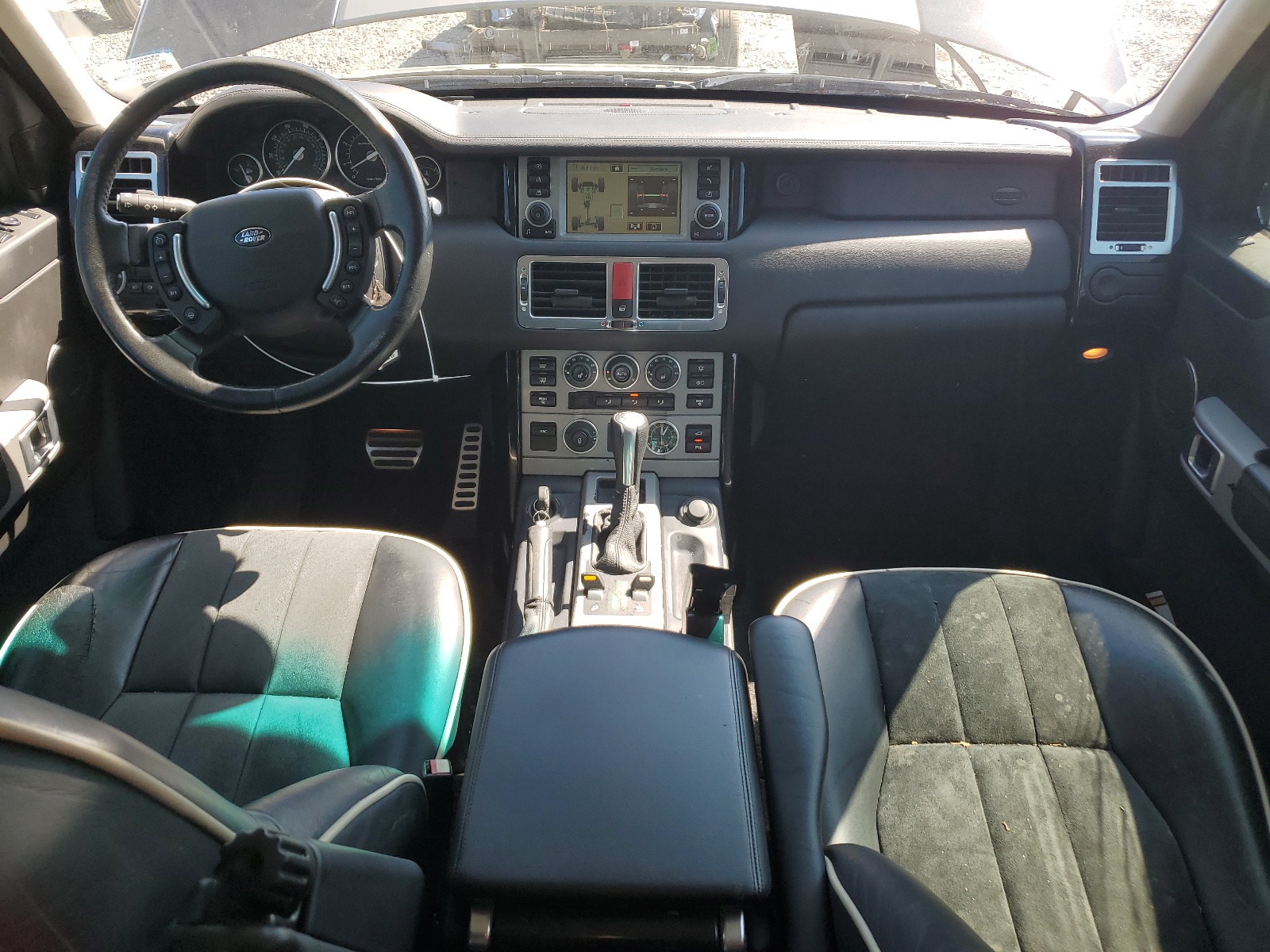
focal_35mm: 26
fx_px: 954
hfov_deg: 67.3
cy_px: 476
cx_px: 635
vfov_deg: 53.1
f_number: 1.5
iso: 50
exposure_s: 1/370
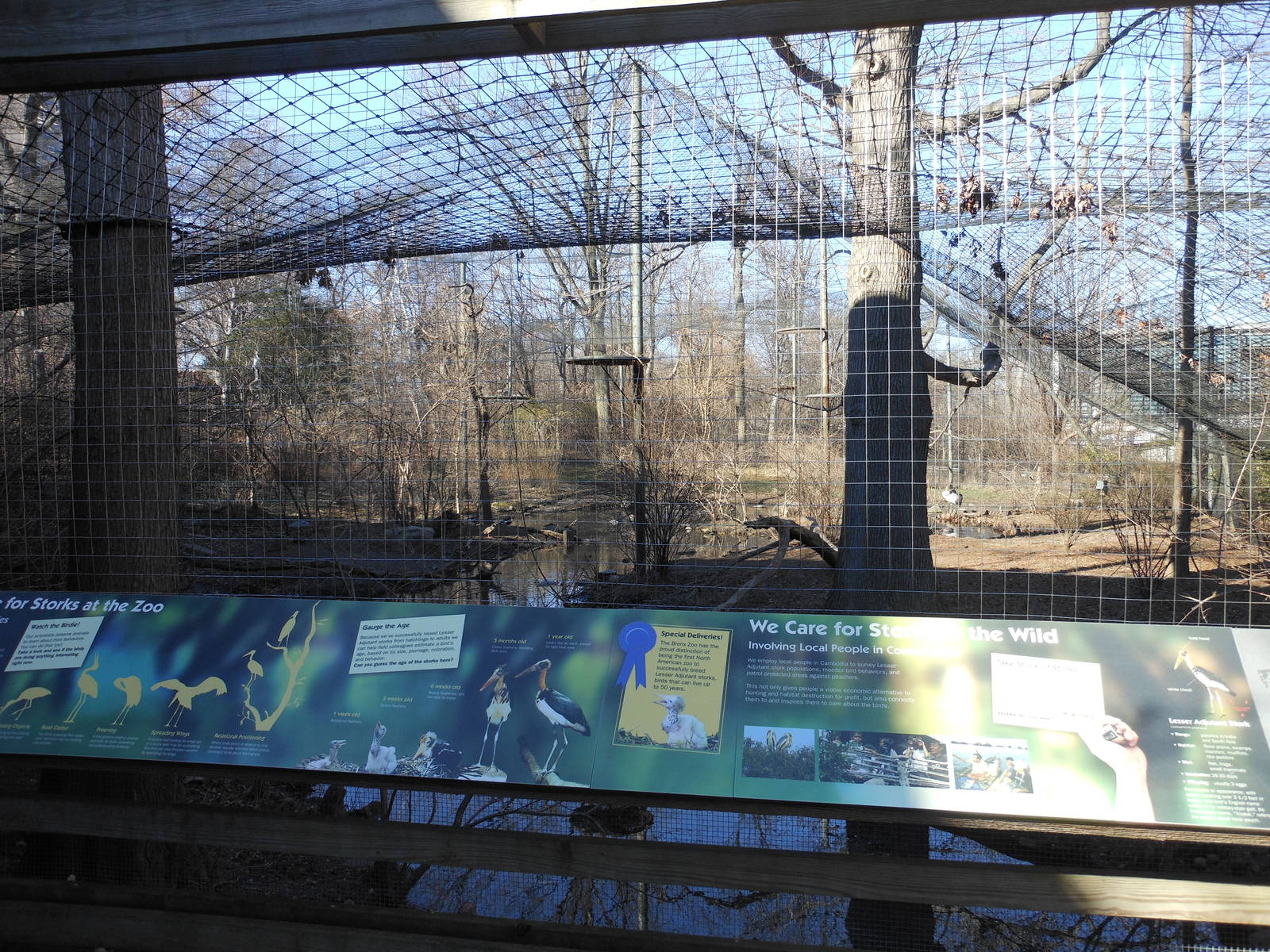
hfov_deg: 63.4
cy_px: 476
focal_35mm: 28
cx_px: 635
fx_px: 1027
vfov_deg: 49.7
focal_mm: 5
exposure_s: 1/160
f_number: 3.7
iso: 80
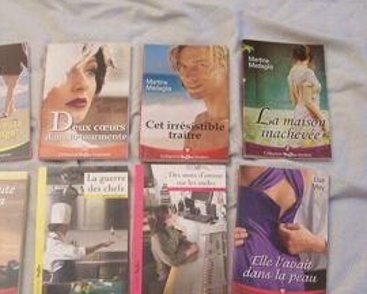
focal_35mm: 66
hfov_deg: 28.7
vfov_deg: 22.9
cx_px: 150
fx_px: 717
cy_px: 225
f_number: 2.8
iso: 140
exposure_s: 1/15
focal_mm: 6.3
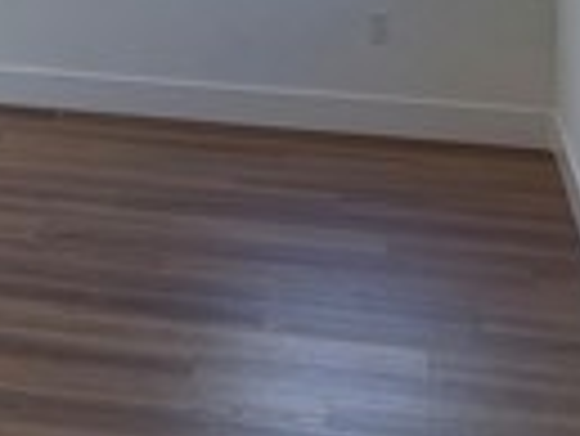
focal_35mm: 129
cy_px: -458
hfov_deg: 14.4
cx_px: -261
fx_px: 2163
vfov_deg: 10.5
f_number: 1.6
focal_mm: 5.96
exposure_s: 1/270
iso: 64
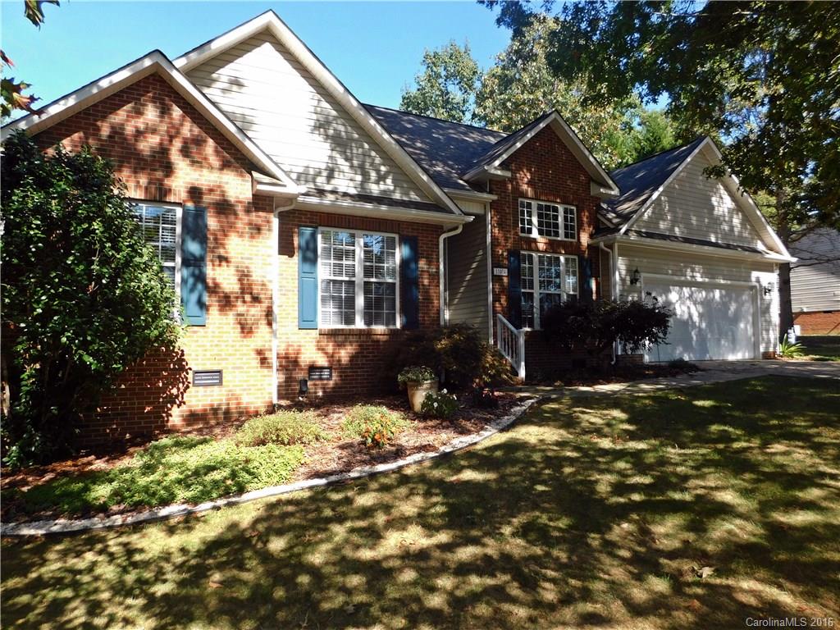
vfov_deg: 58.9
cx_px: 420
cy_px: 315
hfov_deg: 73.9
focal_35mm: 23
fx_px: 558
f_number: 3
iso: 125
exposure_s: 1/400
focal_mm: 4
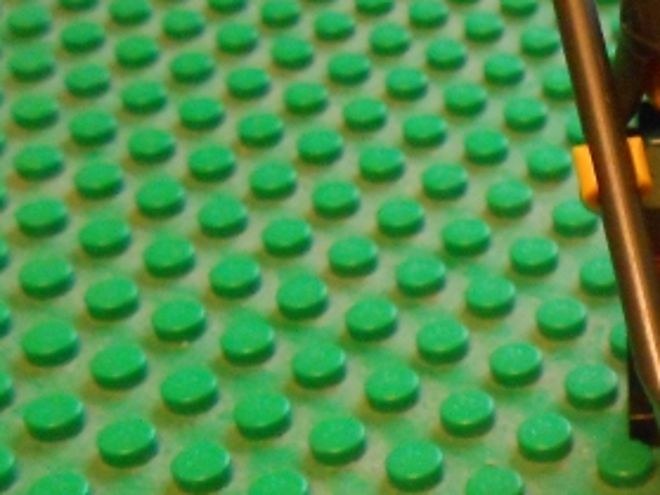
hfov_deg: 20.9
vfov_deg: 16.7
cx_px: 842
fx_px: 1639
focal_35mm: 86
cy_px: 533
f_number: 3.8
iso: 800
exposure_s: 1/13
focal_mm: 5.3
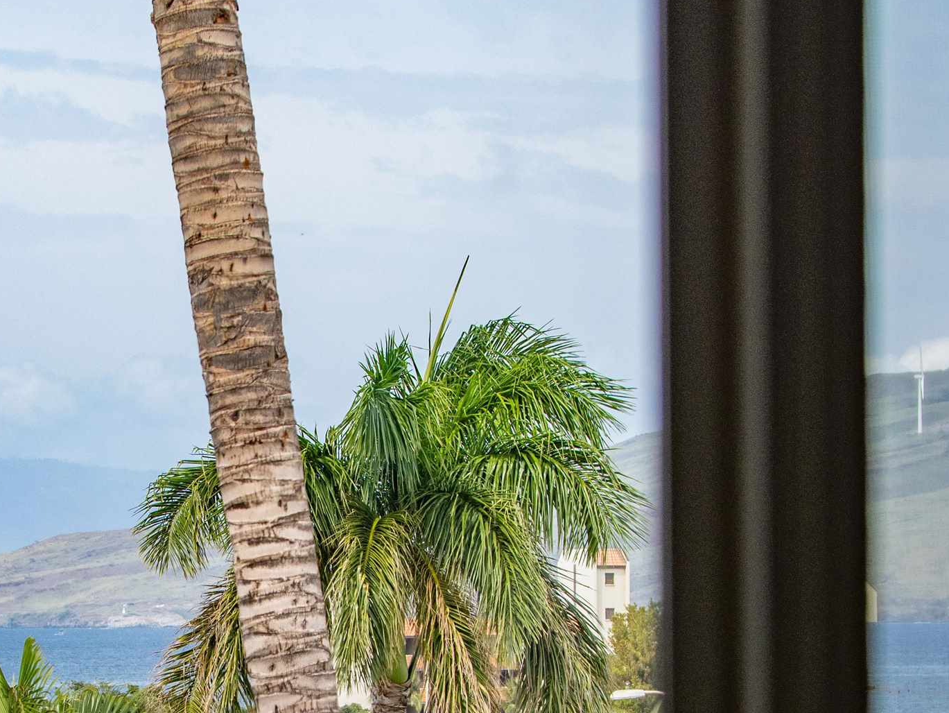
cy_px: 658
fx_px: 7131
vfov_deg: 5.7
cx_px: 245
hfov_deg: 7.6
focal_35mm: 260
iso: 400
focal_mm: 58
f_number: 5.6
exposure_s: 1/400
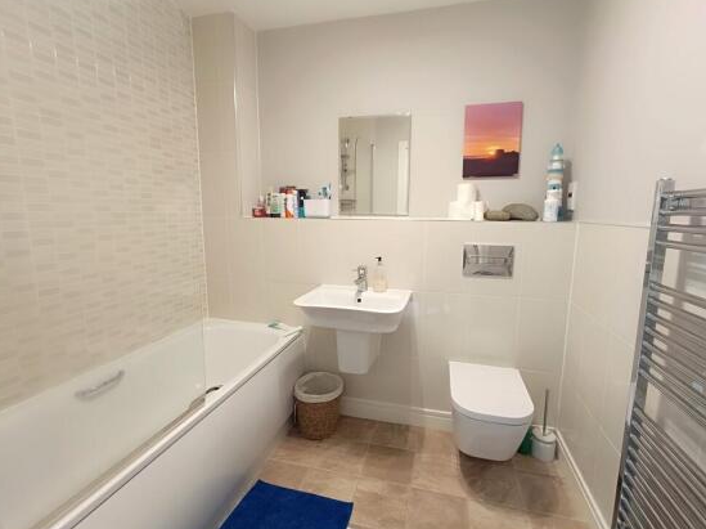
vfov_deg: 74.7
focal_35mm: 17
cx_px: 362
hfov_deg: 91.0
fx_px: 346
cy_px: 266
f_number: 2.2
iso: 614
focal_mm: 1.66
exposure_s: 1/50
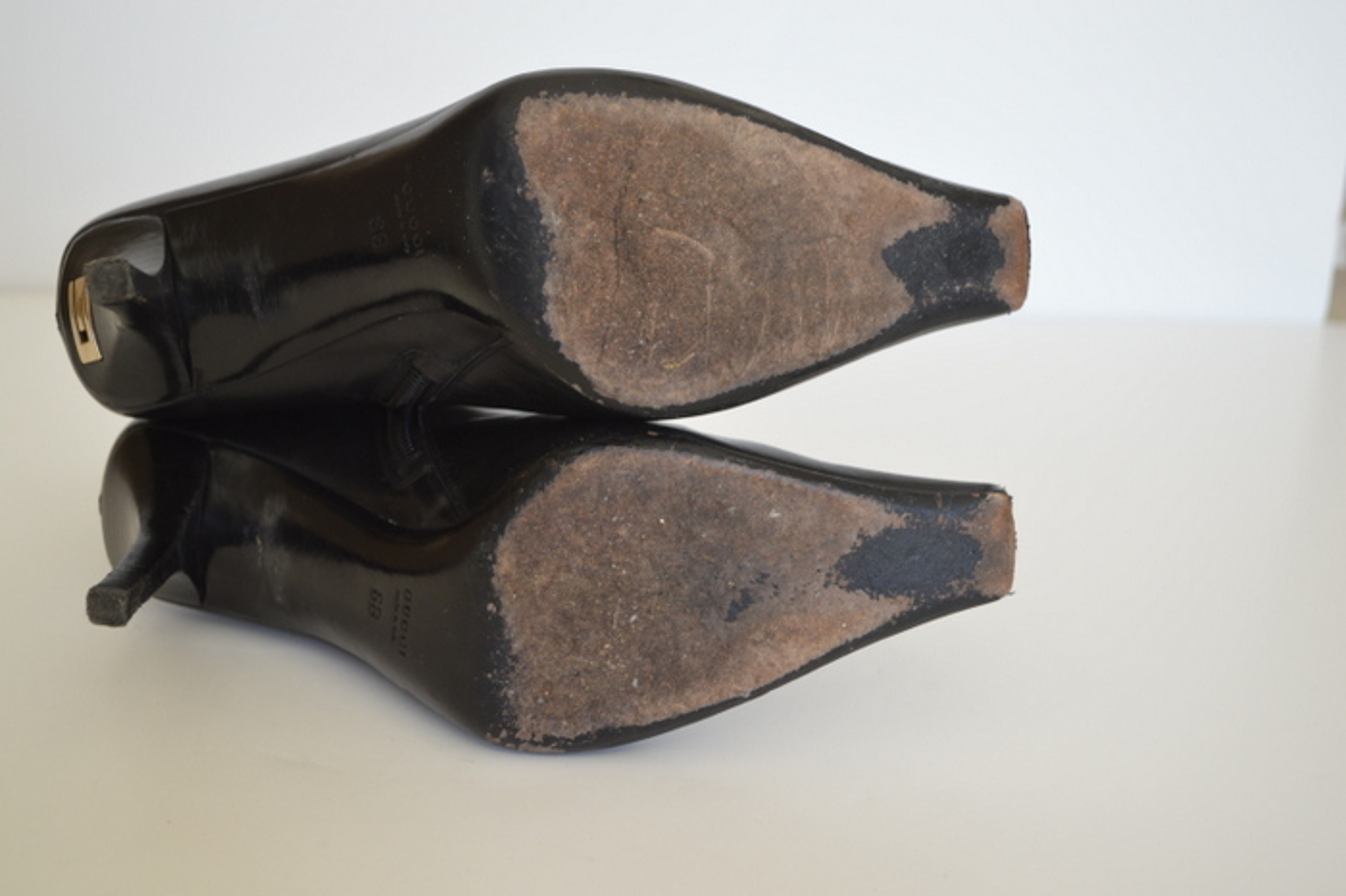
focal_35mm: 44
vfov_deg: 30.8
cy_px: 448
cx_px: 673
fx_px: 1626
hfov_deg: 45.0
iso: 400
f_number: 4.5
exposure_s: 1/50
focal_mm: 29
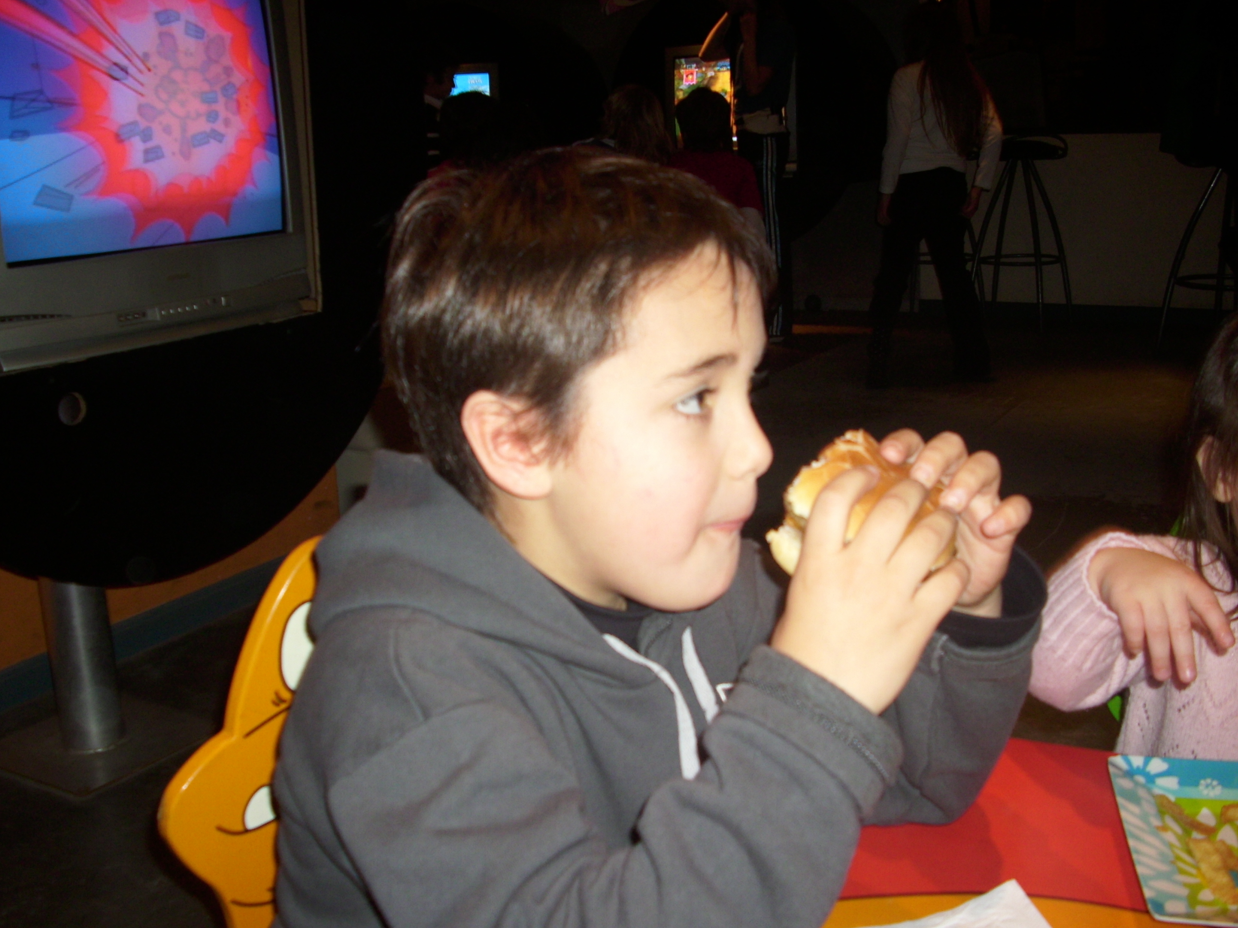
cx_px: 597
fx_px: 1216
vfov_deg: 41.8
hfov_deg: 53.9
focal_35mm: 34
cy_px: 493
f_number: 2.8
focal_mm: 6.2
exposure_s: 1/30
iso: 50
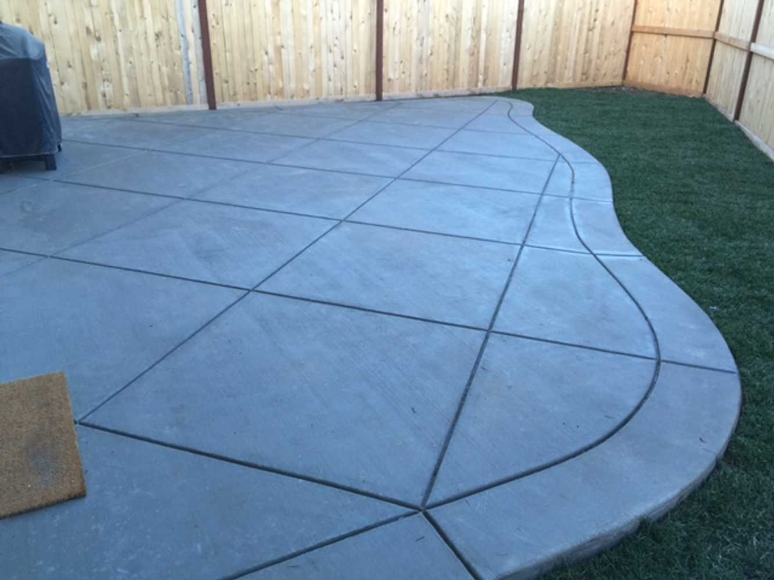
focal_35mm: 29
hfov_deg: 61.7
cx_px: 387
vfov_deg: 48.2
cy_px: 290
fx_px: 648
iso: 32
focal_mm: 4.15
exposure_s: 1/15
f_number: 2.2
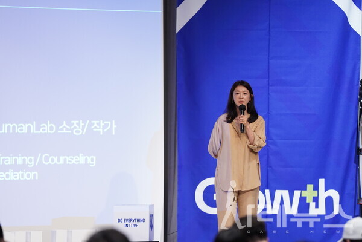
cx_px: 181
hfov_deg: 10.3
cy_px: 121
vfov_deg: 6.9
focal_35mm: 200
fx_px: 2011
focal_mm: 200
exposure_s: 1/200
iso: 4000
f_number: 2.8
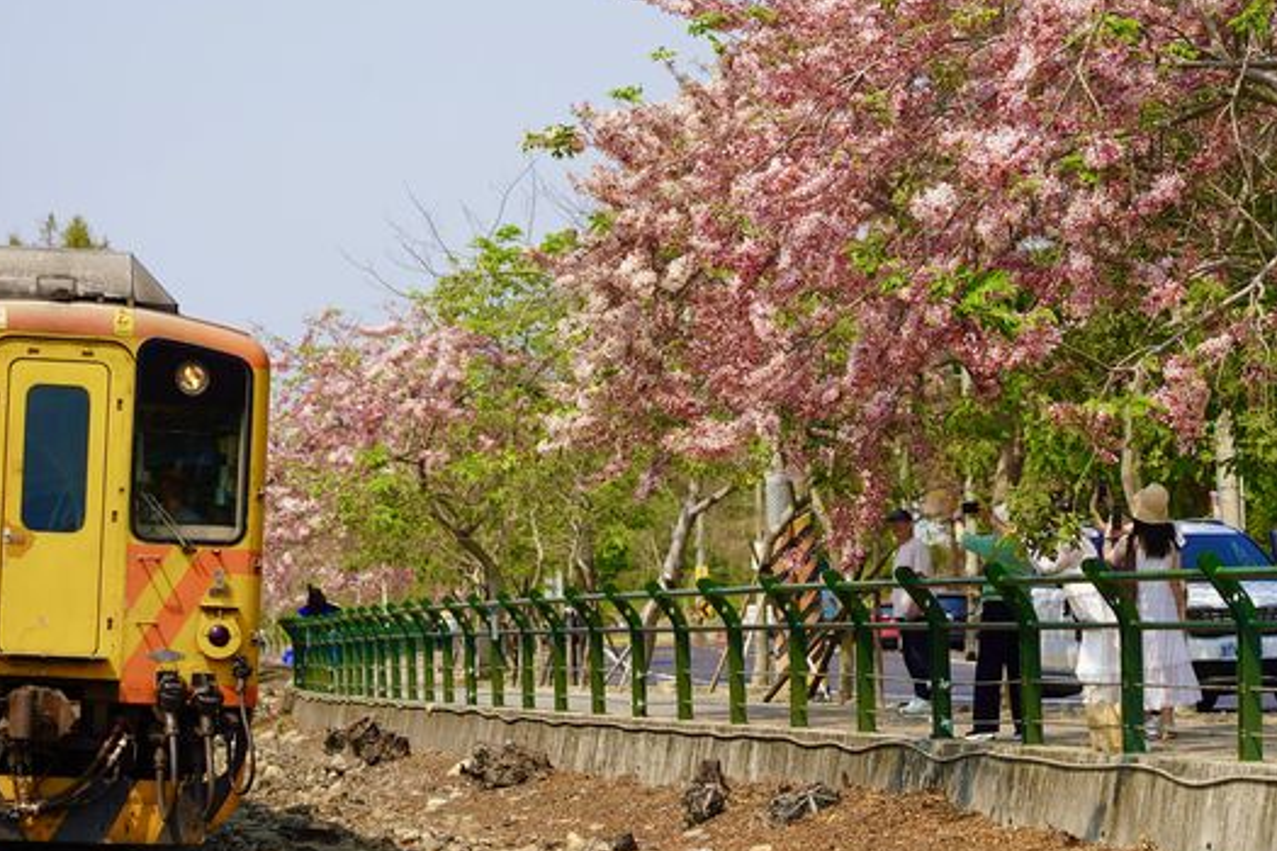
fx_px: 4966
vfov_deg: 9.8
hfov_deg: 14.7
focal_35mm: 140
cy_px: 413
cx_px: 652
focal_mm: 102
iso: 100
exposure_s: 1/500
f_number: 5
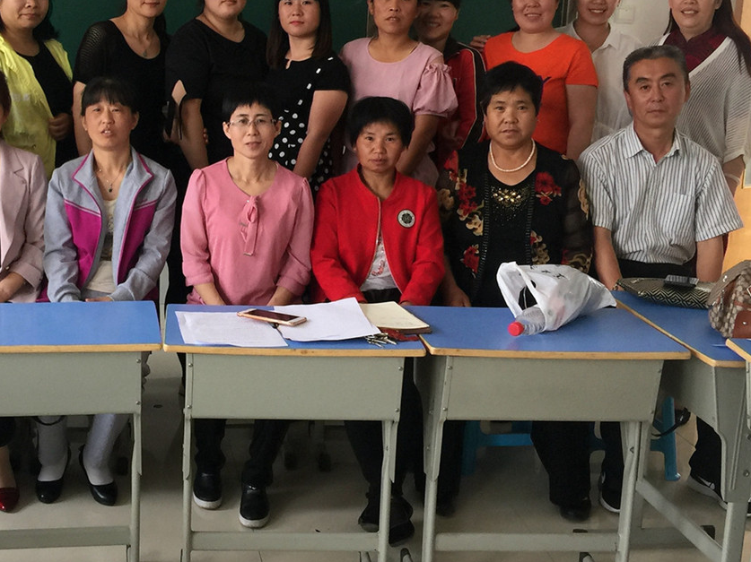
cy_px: 224
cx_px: 184
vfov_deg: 27.9
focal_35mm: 52
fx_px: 1128
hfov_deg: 36.0
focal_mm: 4.15
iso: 40
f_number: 2.2
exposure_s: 1/33
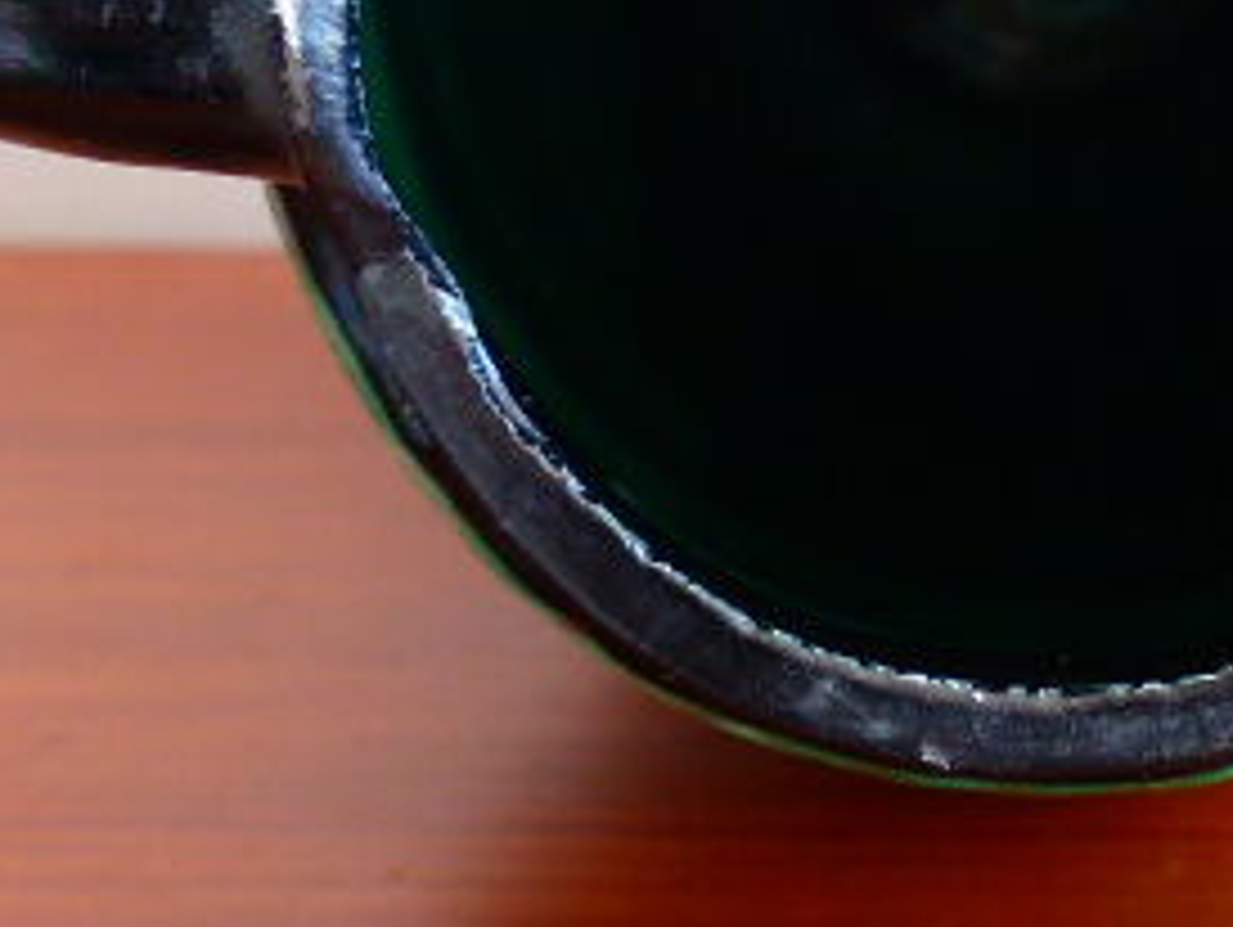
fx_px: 3494
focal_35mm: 98
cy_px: -76
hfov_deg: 19.7
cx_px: 1035
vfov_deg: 14.8
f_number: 2.8
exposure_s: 1/60
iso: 320
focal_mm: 7.6
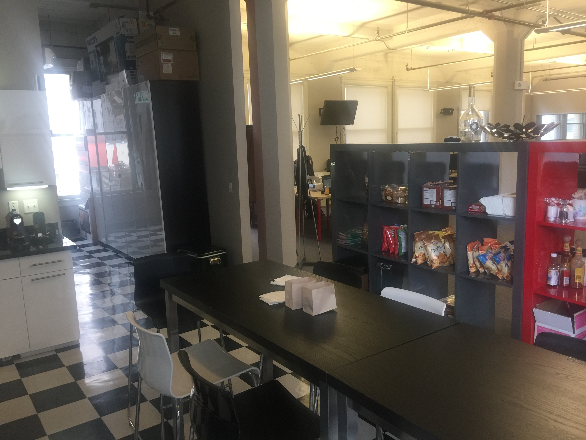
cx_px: 293
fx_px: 491
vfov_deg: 48.2
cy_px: 220
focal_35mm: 29
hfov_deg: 61.7
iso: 50
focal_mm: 4.15
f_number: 2.2
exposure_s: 1/30
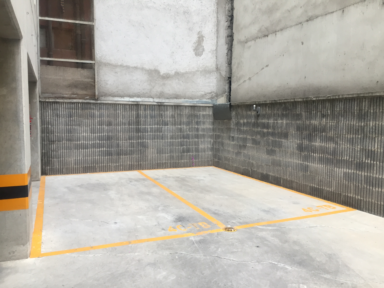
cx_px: 192
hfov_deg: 61.7
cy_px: 144
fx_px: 322
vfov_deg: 48.2
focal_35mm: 29
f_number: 2.2
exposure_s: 1/30
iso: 64
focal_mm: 4.15
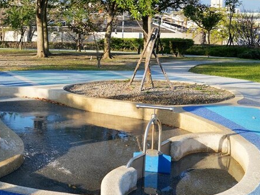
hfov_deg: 34.2
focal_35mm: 53
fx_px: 398
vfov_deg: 27.3
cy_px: 63
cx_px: 25
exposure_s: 1/125
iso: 100
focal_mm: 29
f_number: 8
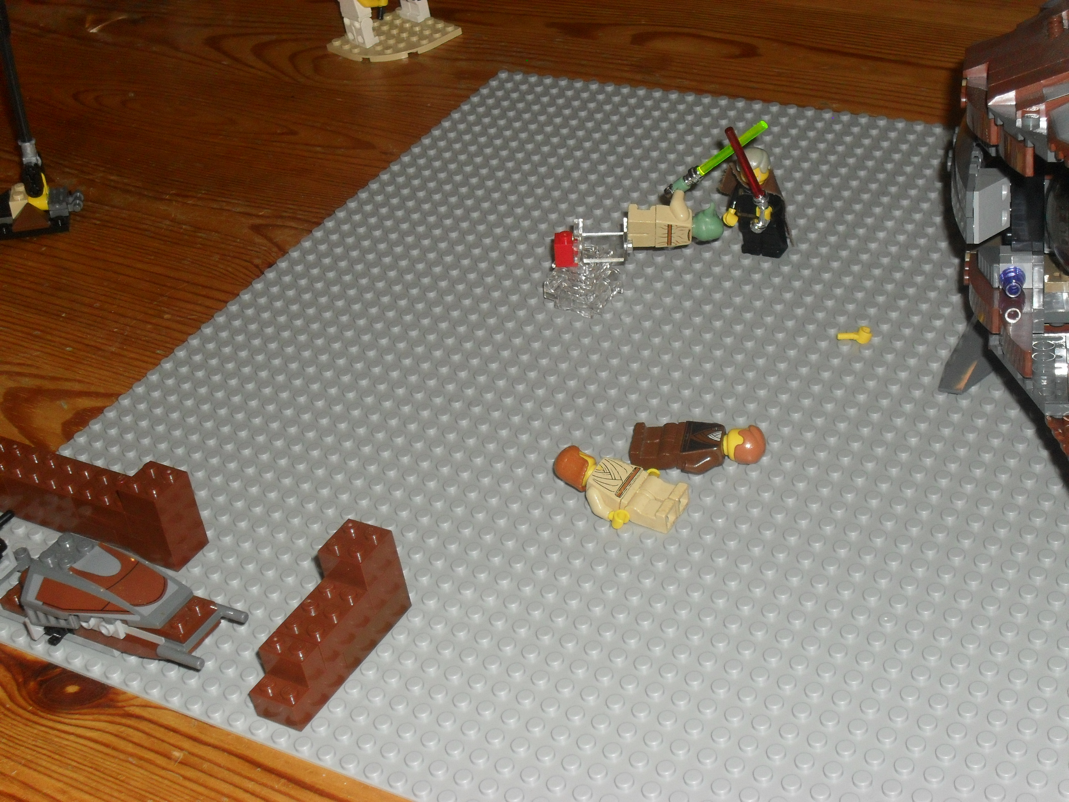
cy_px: 401
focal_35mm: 57
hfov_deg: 33.8
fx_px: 1760
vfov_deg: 25.7
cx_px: 534
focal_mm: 10.1
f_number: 4.3
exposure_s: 1/60
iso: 200
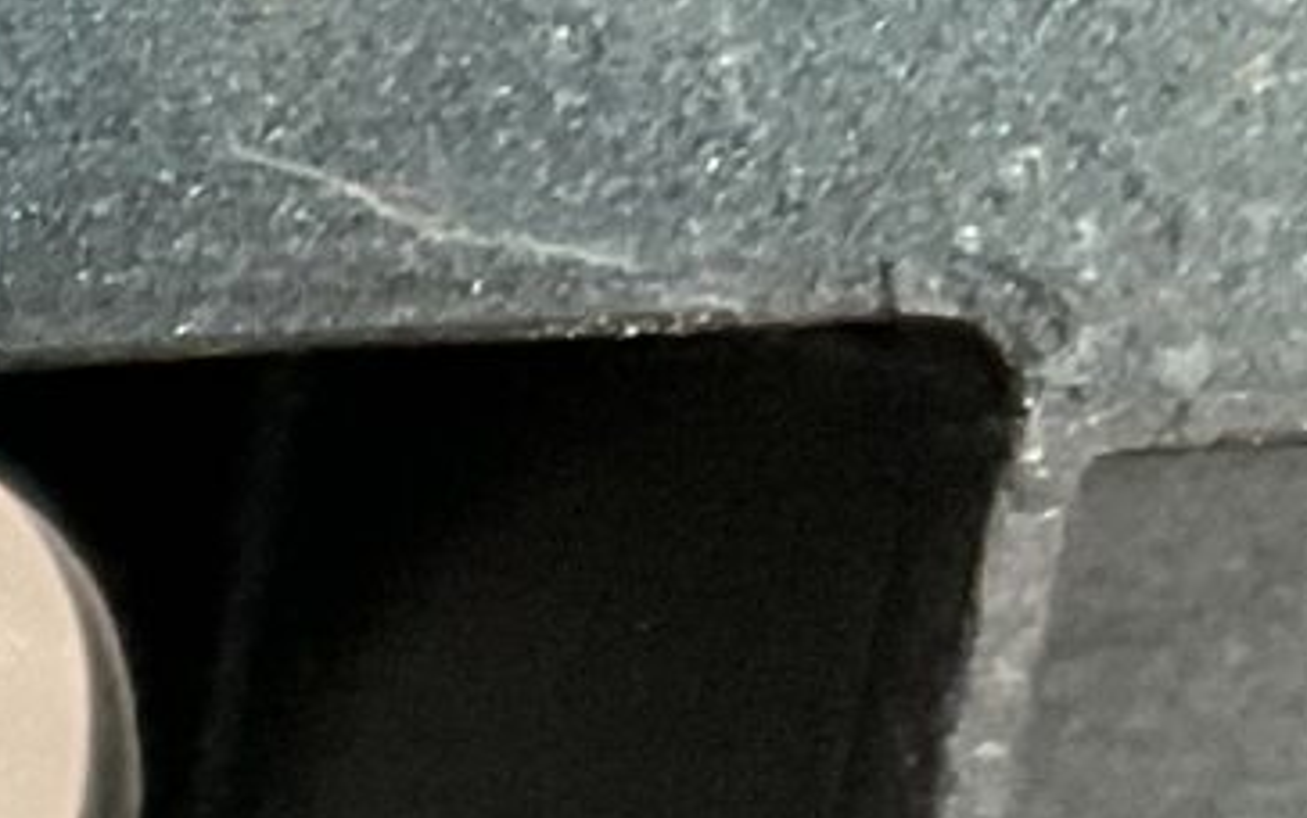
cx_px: -2747
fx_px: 7699
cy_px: 2666
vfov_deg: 5.6
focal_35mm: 216
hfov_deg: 8.1
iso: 160
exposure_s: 1/50
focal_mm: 3
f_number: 1.8
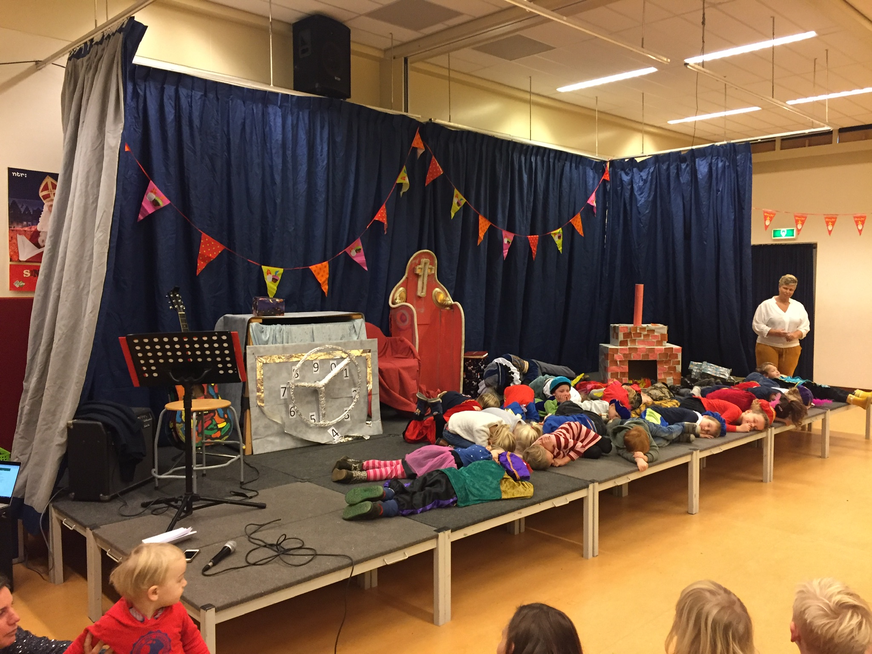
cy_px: 327
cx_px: 436
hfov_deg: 61.7
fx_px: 731
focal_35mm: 29
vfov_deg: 48.2
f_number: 2.2
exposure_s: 1/33
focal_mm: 4.15
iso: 250
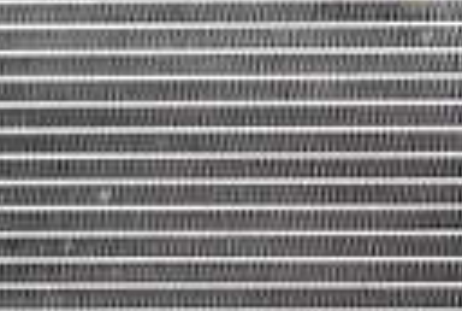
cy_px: 40
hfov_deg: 14.6
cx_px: 545
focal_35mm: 136
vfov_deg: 10.1
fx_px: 1749
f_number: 2.2
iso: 250
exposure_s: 1/125
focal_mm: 5.05
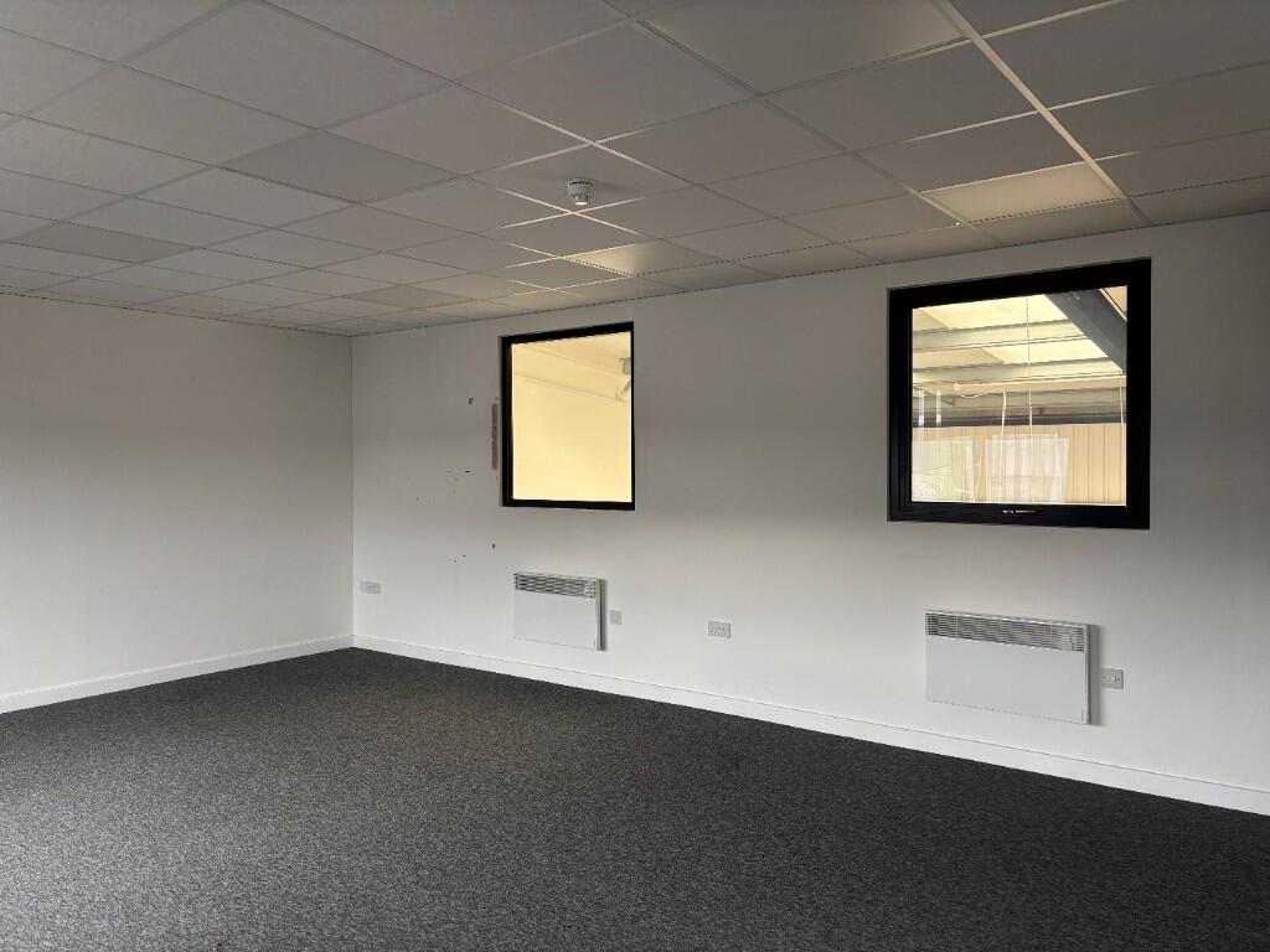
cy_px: 476
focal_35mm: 26
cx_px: 635
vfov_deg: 53.1
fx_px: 954
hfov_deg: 67.3
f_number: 1.6
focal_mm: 5.96
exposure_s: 1/60
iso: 160
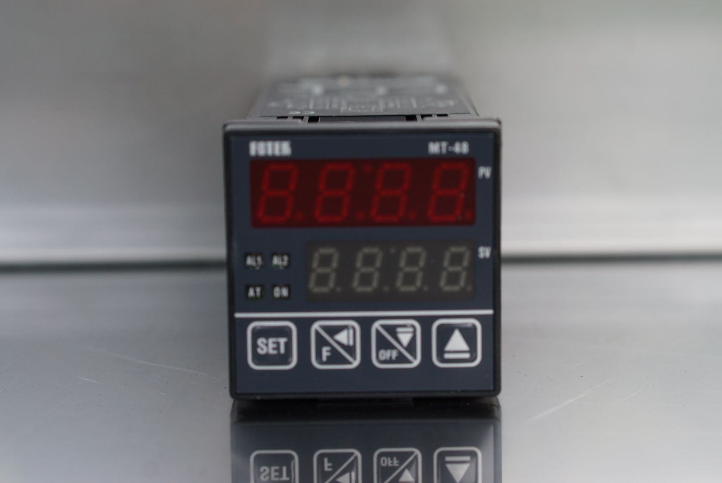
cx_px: 361
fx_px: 1505
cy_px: 242
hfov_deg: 27.0
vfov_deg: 18.2
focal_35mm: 75
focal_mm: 50
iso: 500
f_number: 4
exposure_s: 1/160
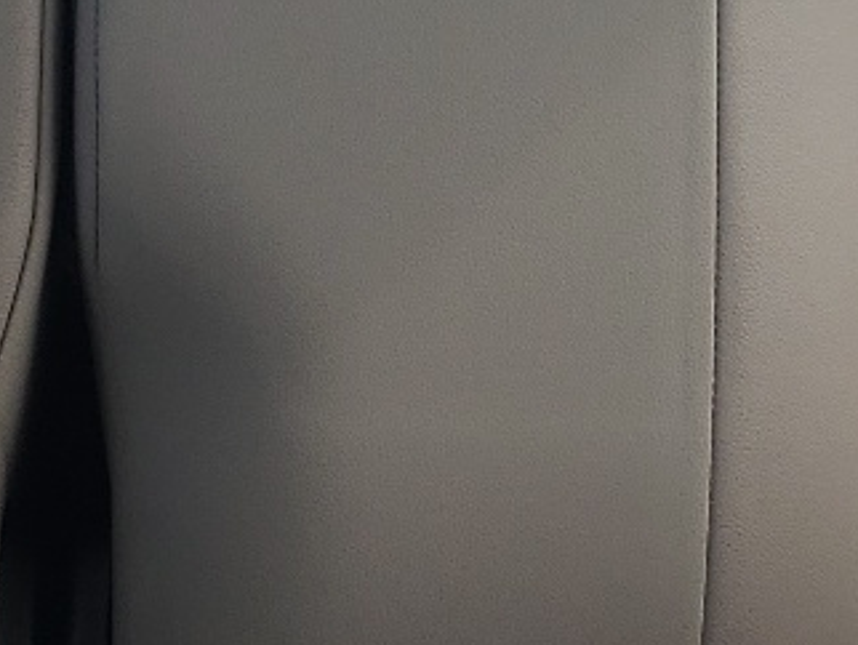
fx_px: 3200
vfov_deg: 11.5
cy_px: 133
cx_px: 541
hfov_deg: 15.3
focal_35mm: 129
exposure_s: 1/122
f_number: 1.5
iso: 50
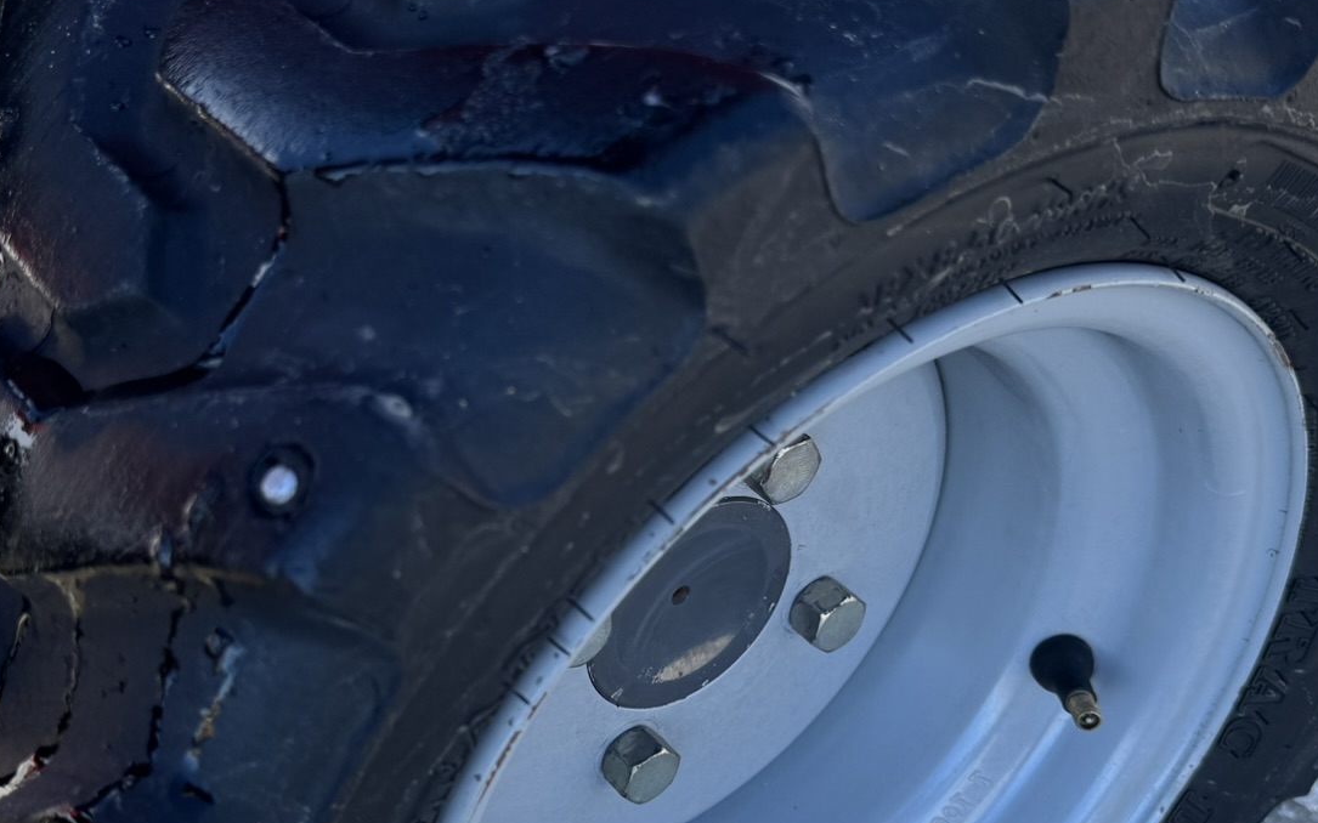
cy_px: 511
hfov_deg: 41.8
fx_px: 1724
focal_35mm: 48
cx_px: 576
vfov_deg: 26.8
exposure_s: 1/1151
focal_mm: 6.76
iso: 80
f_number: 1.78
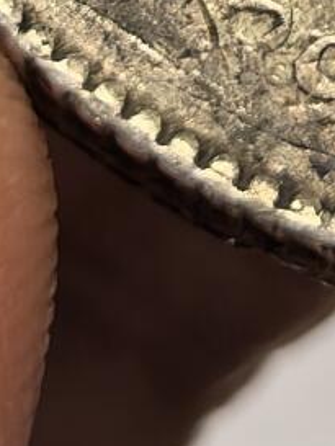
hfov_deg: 4.1
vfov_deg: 5.4
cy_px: -520
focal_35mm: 356
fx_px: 4590
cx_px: 629
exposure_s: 1/100
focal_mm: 6.98
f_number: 2
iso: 125
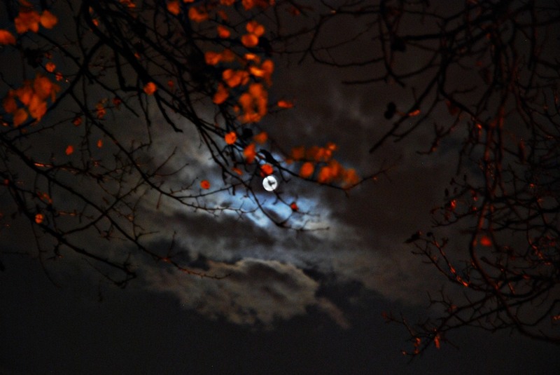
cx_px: 280
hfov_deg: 19.4
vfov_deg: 13.1
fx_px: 1635
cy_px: 188
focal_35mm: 105
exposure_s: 1/1.6
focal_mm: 70
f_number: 5
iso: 1000
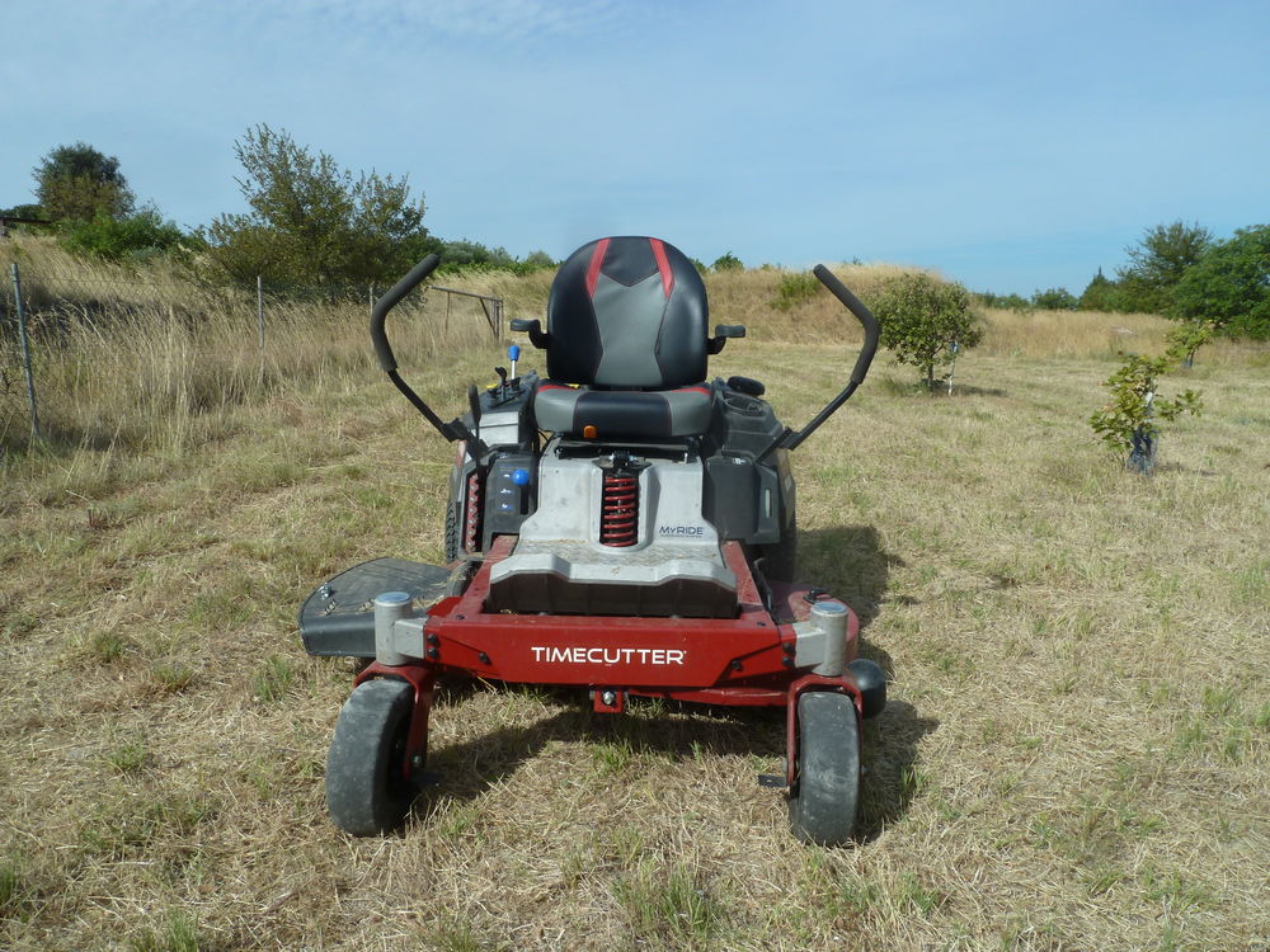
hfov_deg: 69.4
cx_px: 635
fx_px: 917
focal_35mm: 25
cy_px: 476
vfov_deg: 54.9
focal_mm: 4.1
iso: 80
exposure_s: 1/400
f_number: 5.6
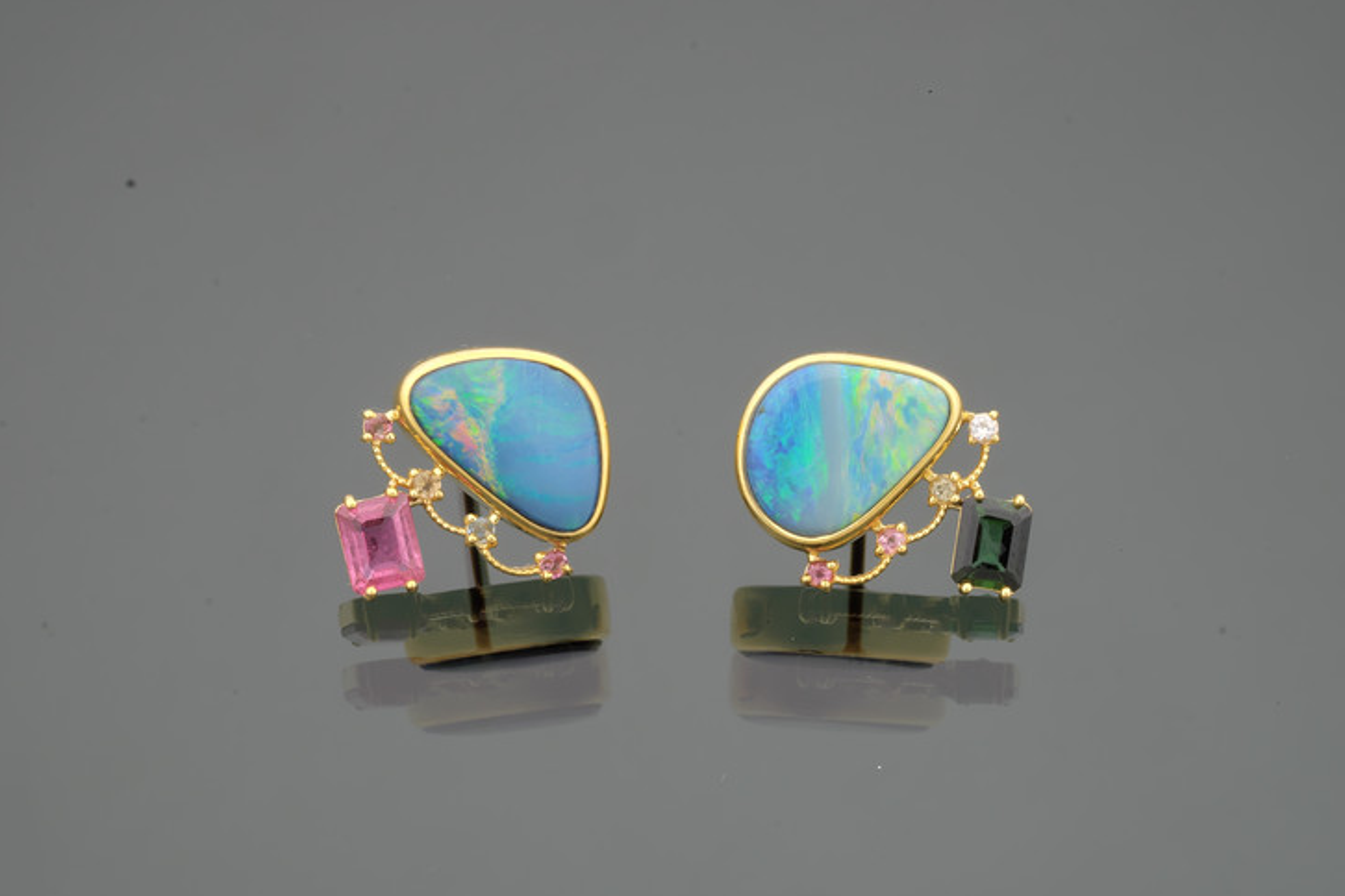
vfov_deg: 14.7
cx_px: 661
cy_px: 454
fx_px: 3474
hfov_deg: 21.9
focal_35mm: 93
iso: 400
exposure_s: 1.2
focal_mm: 60
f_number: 22
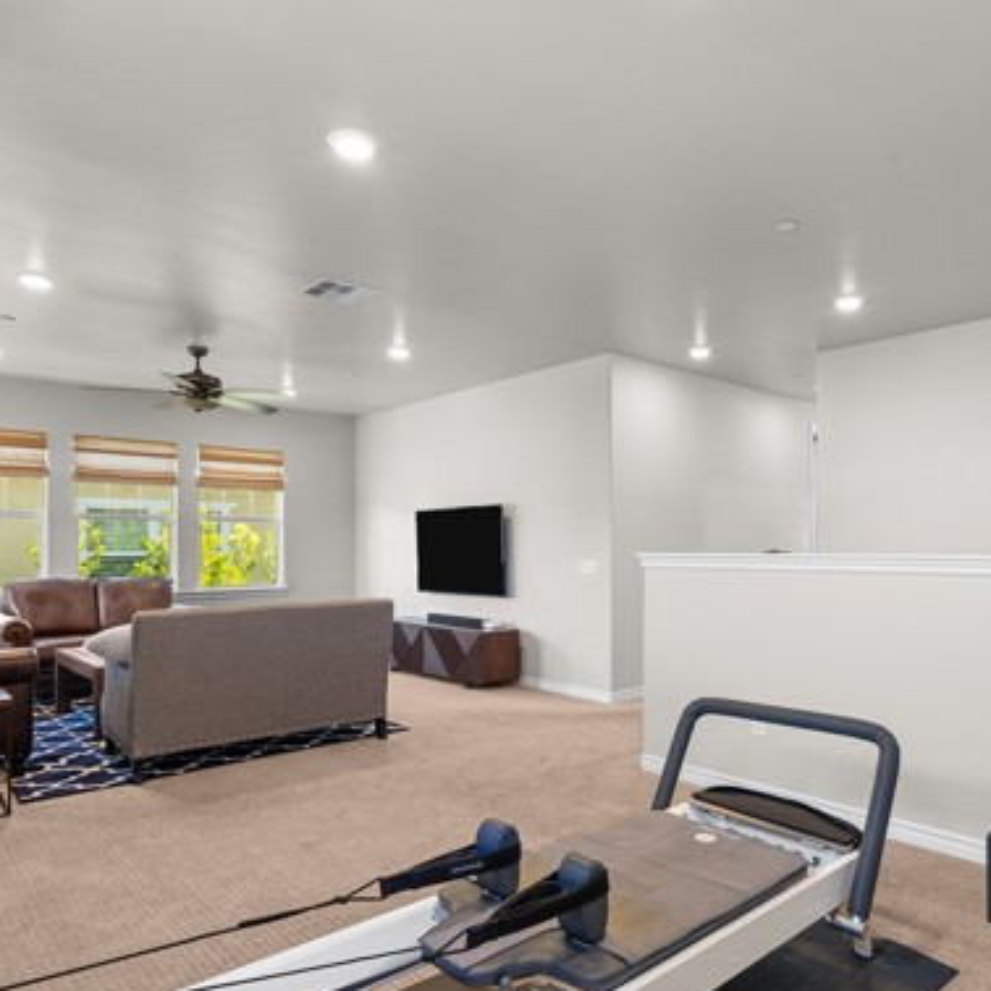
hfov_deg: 66.8
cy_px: 539
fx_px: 745
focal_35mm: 23
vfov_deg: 67.1
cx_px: 582
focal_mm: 16
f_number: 8
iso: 2000
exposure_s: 1/8
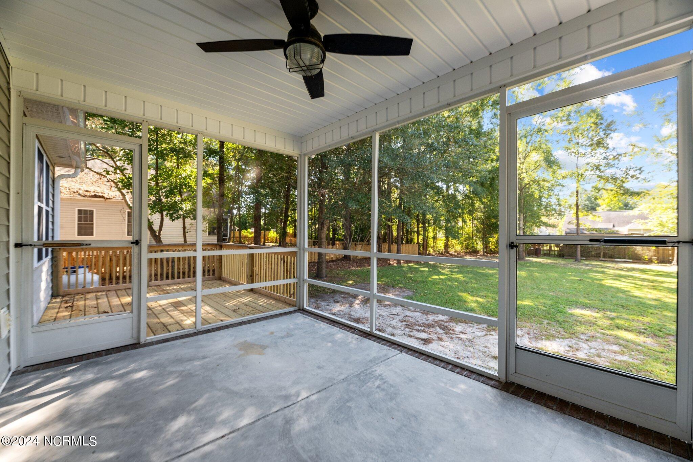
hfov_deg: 104.3
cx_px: 346
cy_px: 231
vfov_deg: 81.2
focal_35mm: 14
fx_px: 269
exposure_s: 1/40
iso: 400
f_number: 9
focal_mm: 14
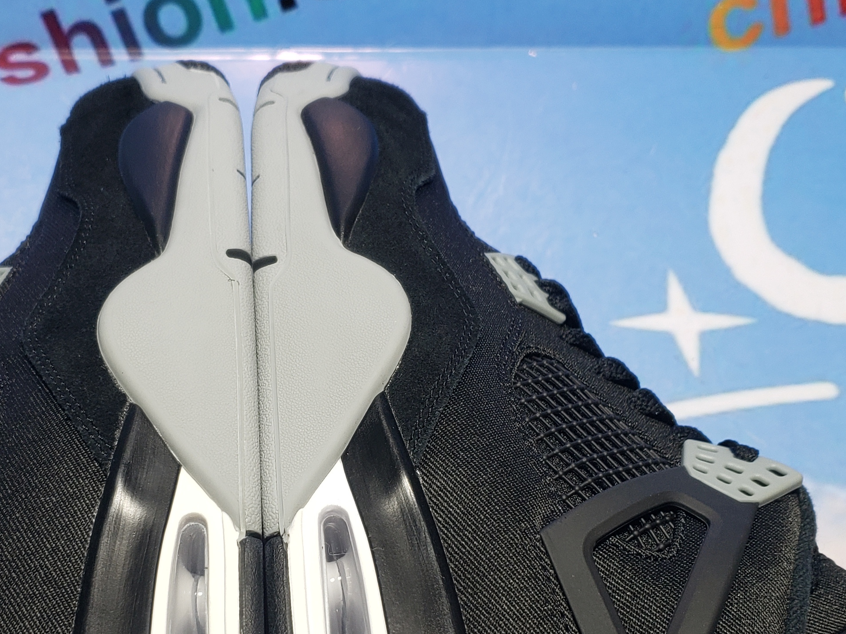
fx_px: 1344
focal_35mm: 55
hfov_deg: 34.8
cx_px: 341
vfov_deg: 26.1
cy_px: 505
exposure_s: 1/291
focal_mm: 4.3
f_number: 1.5
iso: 50
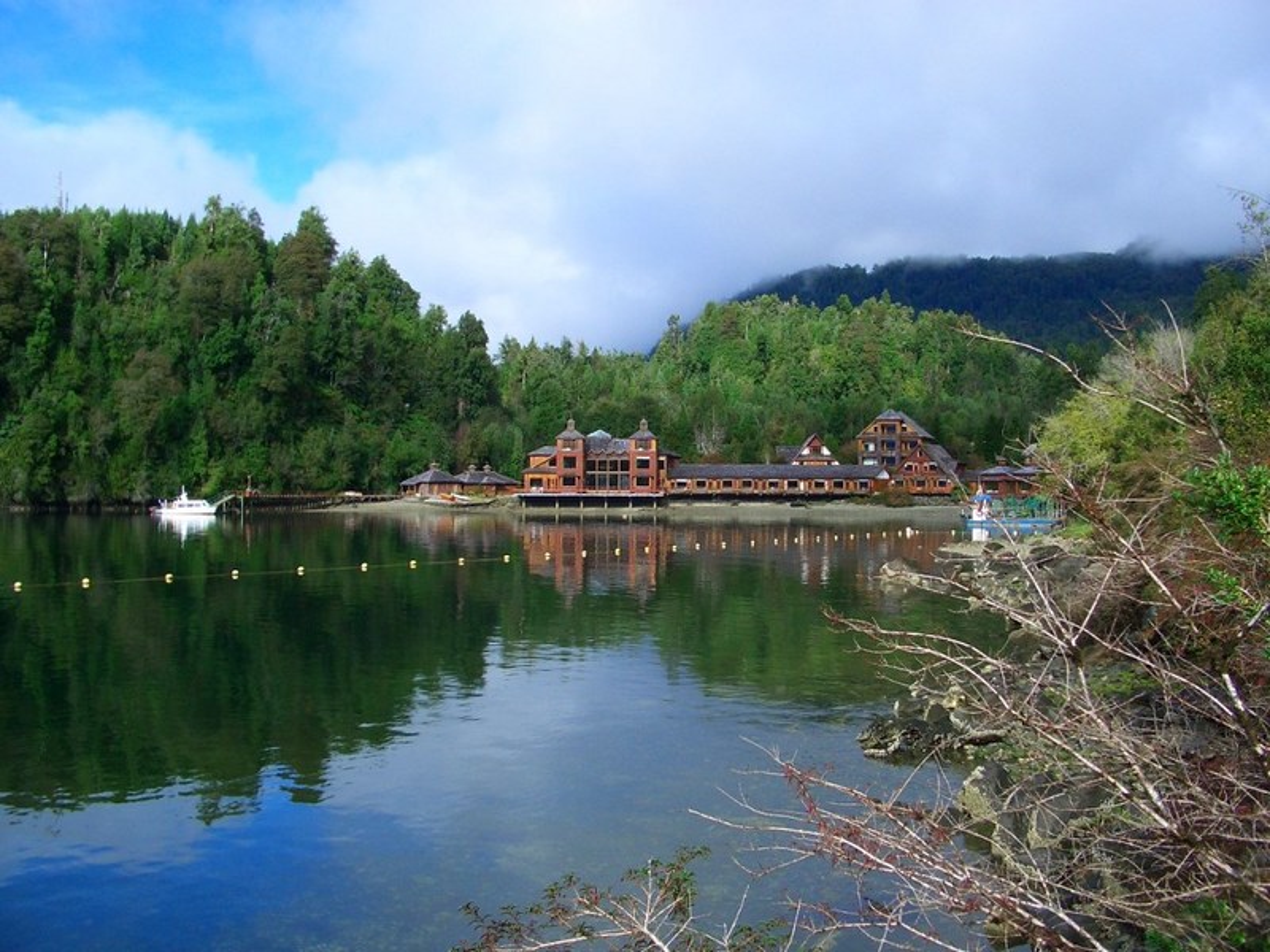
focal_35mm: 35
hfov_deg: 52.6
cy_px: 476
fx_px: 1284
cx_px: 635
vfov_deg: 40.7
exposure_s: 1/400
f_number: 4.3
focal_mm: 5.8
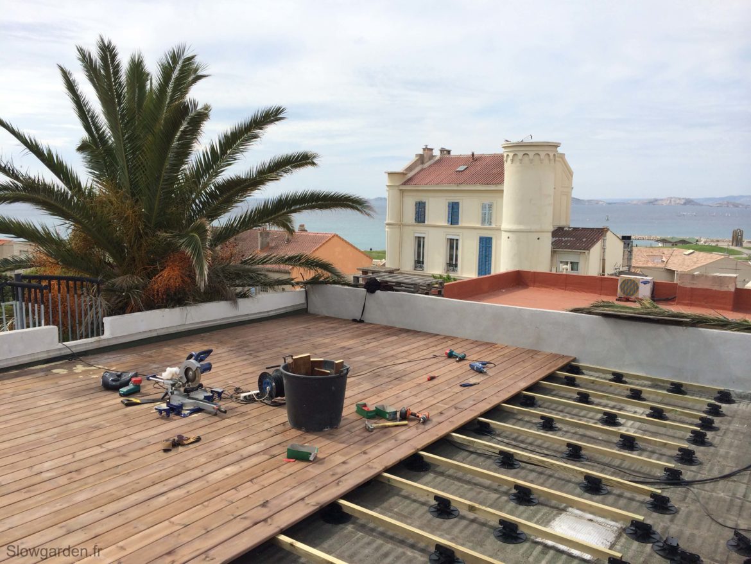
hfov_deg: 60.0
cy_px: 282
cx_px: 376
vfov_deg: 46.8
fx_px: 651
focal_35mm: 30
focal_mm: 4.12
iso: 32
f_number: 2.2
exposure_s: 1/2160
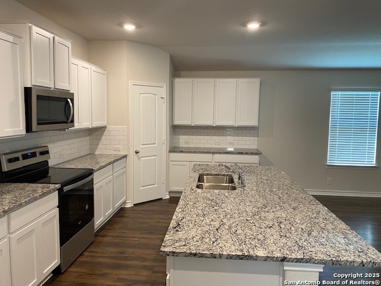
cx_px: 190
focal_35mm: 26
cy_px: 143
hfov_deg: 67.3
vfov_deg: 53.1
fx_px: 286
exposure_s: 1/60
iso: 160
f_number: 1.8
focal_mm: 4.25
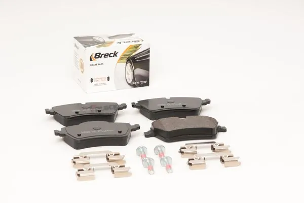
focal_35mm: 90
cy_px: 102
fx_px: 760
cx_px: 152
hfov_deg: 22.6
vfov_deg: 15.2
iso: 100
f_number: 11
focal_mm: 60
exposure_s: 1/200
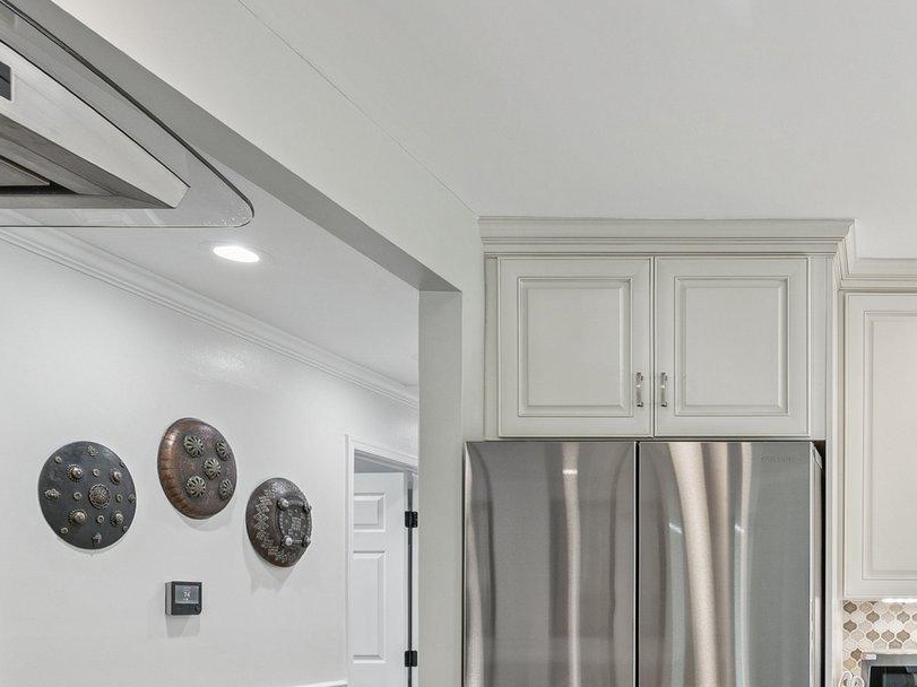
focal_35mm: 34
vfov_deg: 39.4
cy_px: 593
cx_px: 897
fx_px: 901
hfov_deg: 46.2
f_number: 9
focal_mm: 14
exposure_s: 1/5
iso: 250
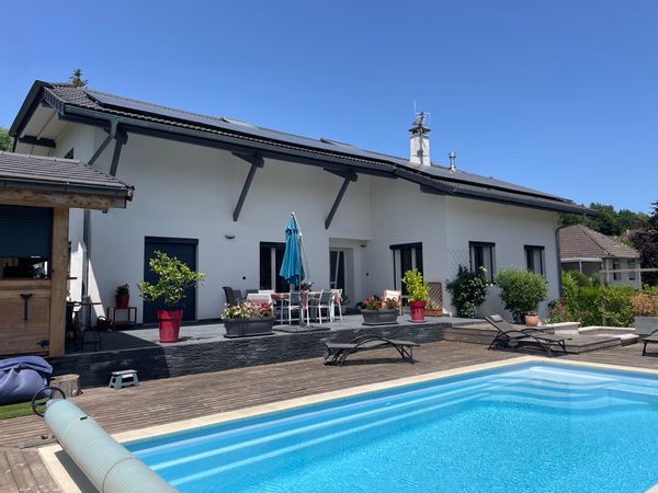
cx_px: 329
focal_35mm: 26
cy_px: 246
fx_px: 494
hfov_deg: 67.3
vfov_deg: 53.1
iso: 32
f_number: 1.6
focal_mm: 4.2
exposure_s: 1/4000
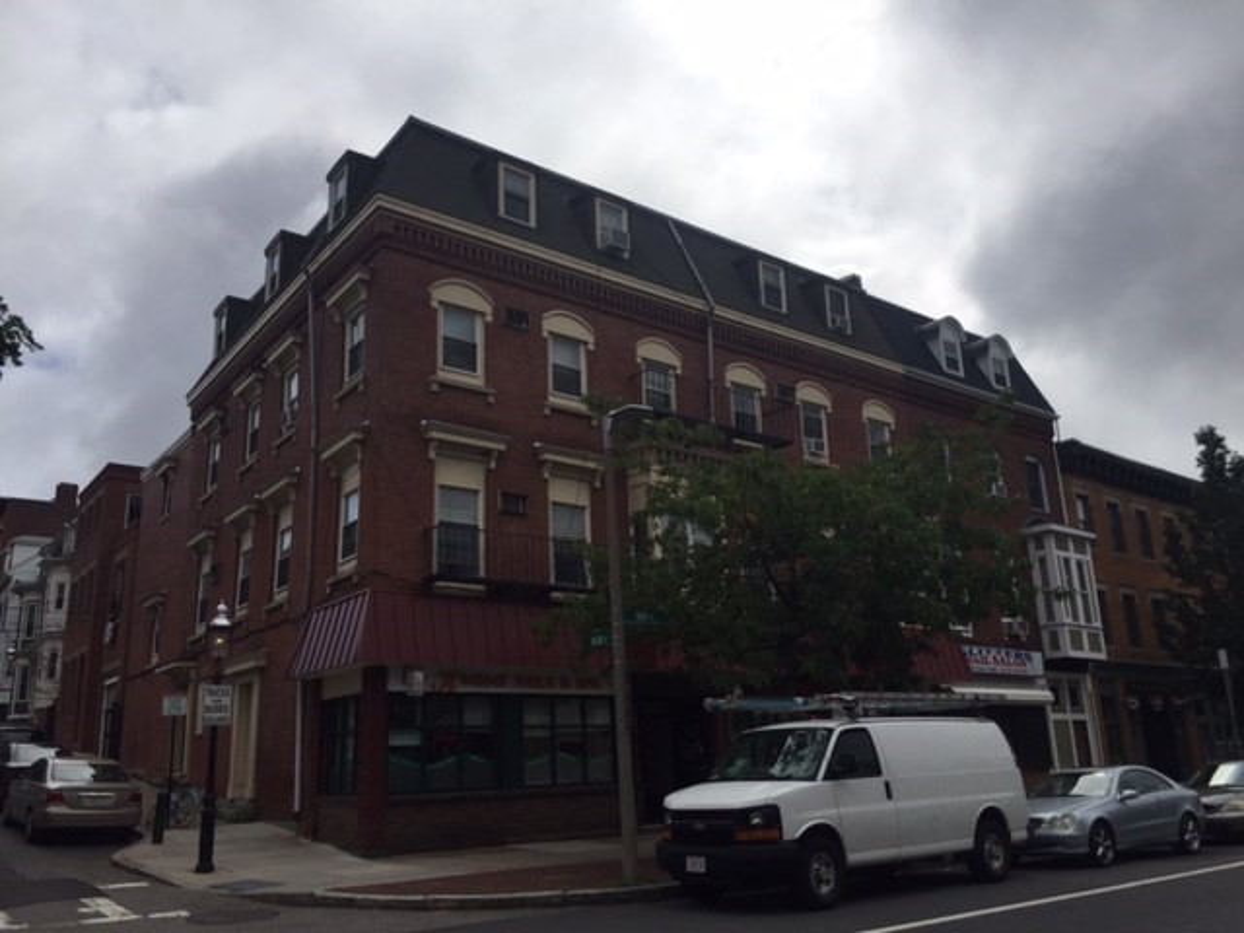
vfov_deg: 48.2
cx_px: 622
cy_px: 466
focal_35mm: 29
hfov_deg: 61.7
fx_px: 1042
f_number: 2.2
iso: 32
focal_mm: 4.15
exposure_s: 1/6623
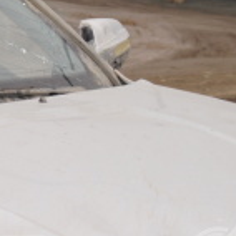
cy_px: 307
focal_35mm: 144
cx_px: -120
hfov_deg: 11.6
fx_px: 1111
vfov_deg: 11.8
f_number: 4
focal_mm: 20
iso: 100
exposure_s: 1/160
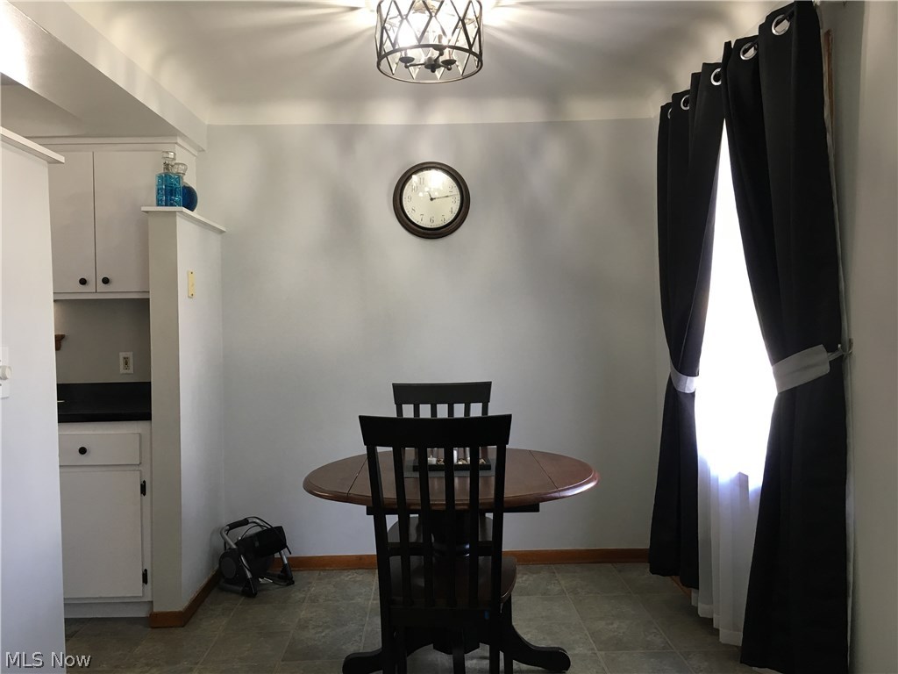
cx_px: 449
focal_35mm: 29
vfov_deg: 48.2
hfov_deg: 61.7
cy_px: 337
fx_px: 752
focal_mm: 4.15
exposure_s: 1/30
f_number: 2.2
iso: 80
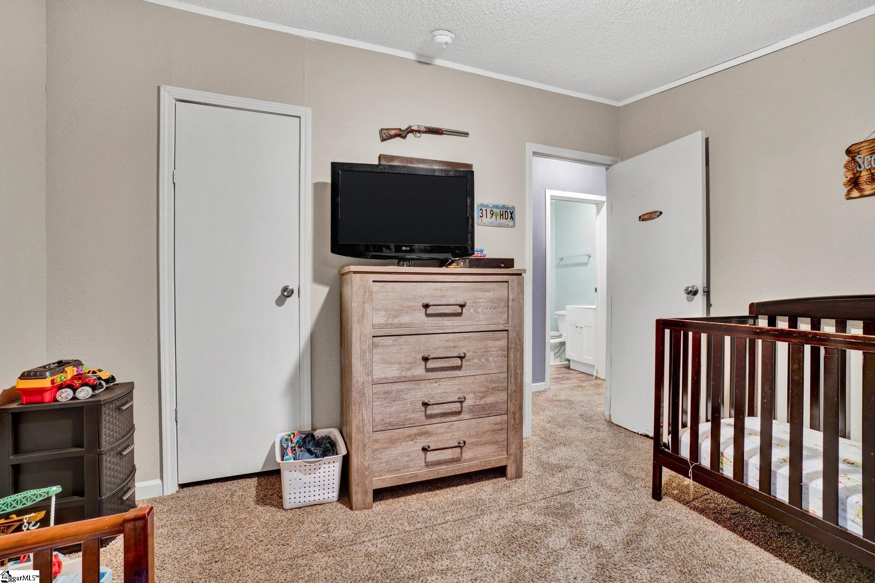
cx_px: 438
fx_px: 365
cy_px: 292
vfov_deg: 77.3
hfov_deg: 100.4
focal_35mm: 15
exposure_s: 1/2
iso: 400
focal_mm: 10
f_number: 9
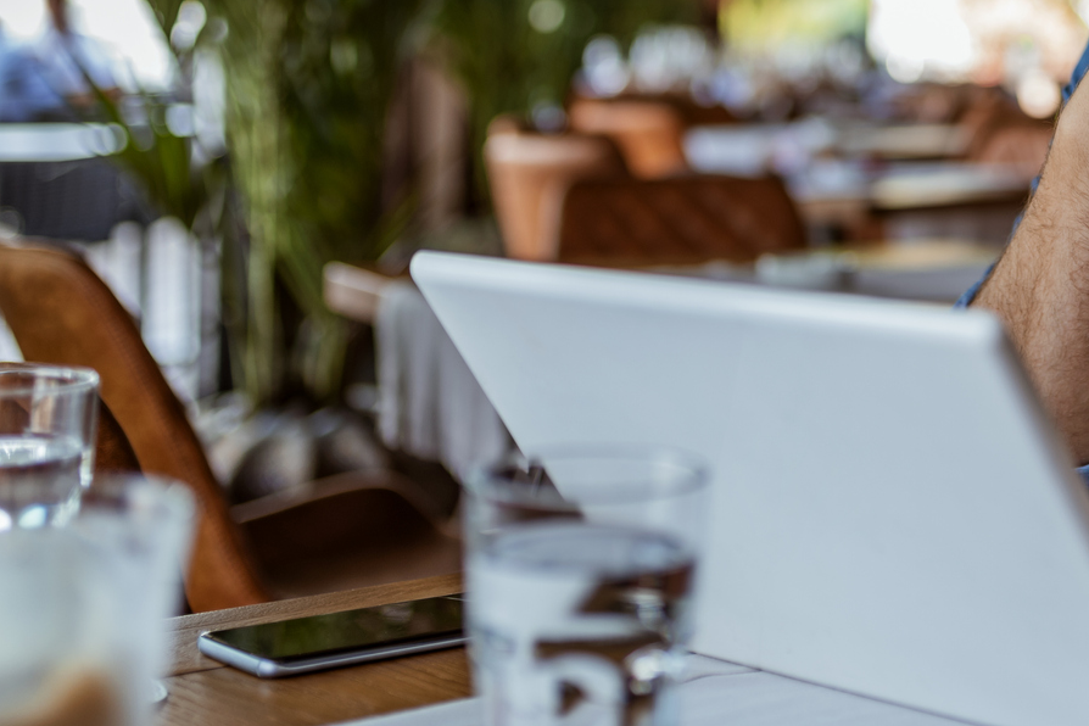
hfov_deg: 23.7
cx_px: 1025
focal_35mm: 83
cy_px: -49
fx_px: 2511
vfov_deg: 16.0
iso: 100
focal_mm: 35
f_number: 1.8
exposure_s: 1/160
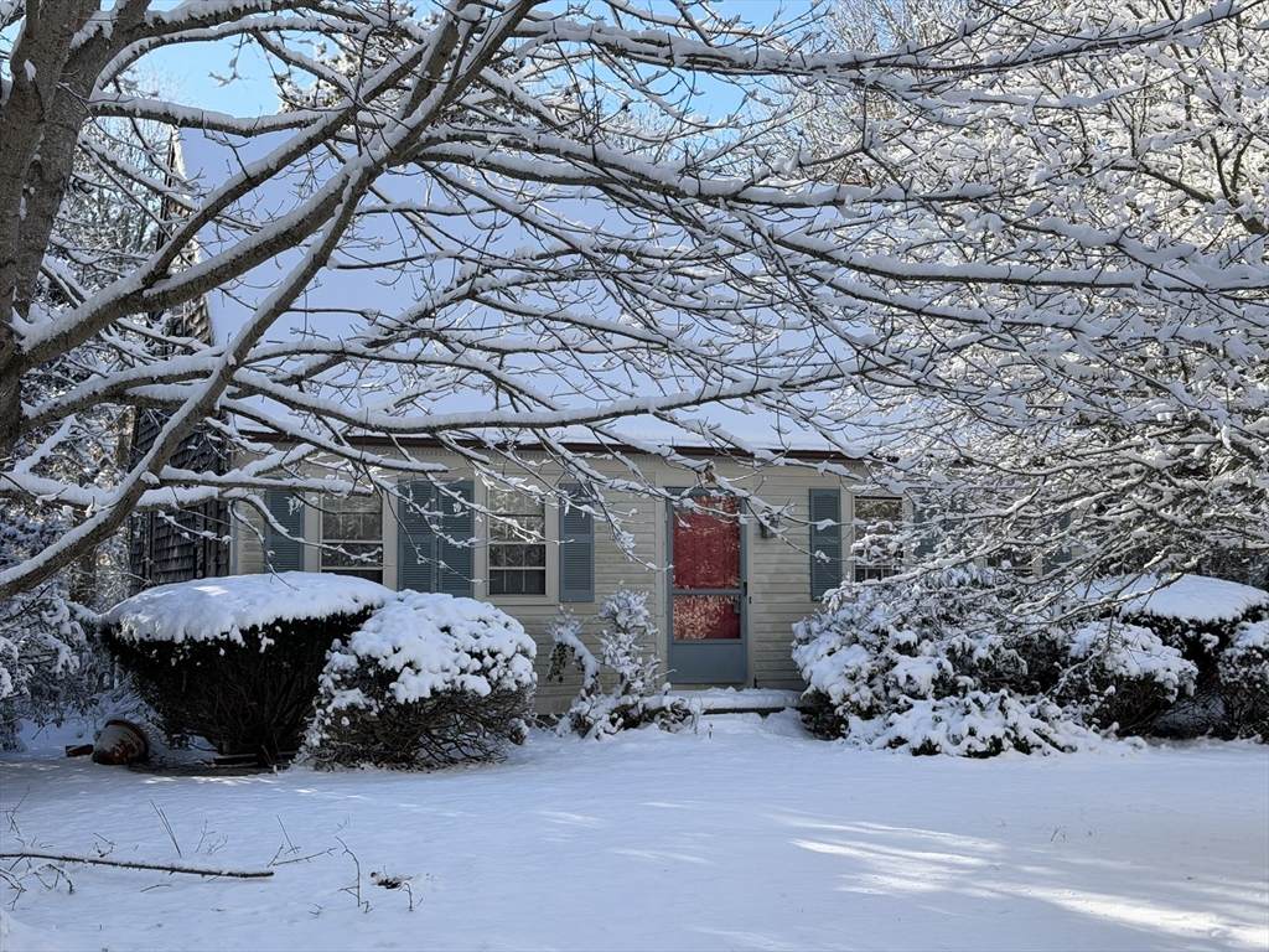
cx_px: 634
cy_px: 476
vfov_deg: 30.3
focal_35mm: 48
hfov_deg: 39.7
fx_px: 1760
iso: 64
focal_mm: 6.76
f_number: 1.78
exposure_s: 1/1931
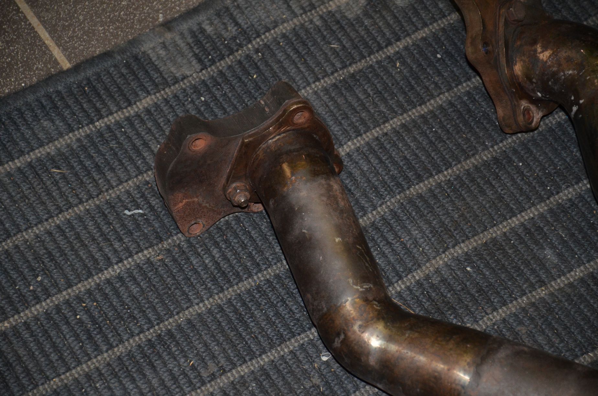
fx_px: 2611
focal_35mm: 158
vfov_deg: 8.7
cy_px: 198
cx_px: 299
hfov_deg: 13.1
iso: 800
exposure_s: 1/60
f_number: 5.6
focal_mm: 105
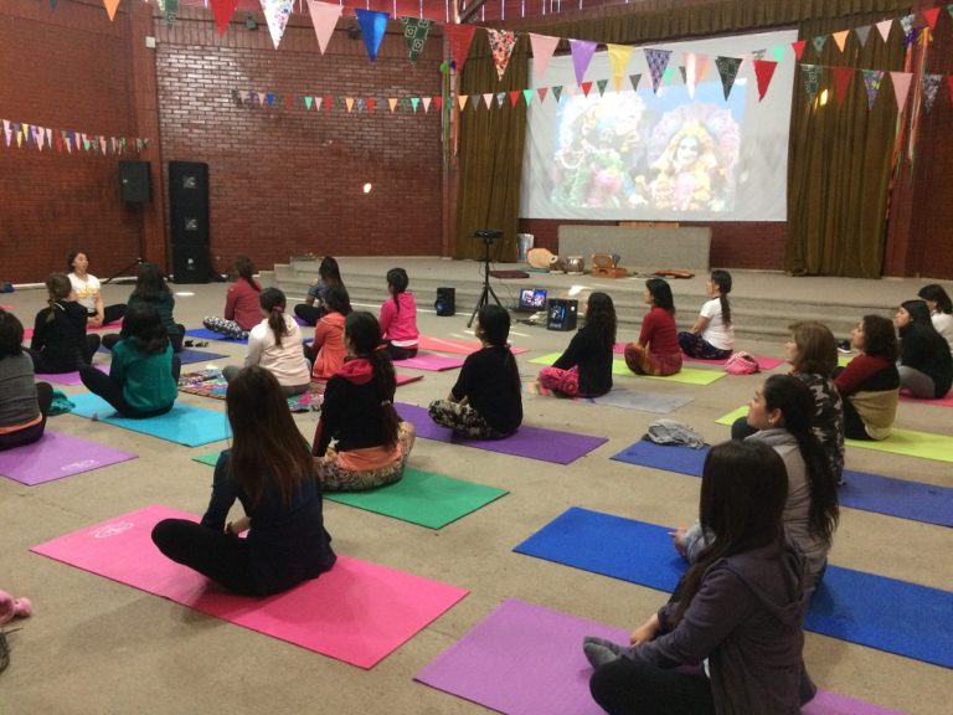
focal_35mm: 29
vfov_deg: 48.2
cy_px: 358
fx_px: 798
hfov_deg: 61.7
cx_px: 476
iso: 320
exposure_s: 1/33
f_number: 2.2
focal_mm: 4.15
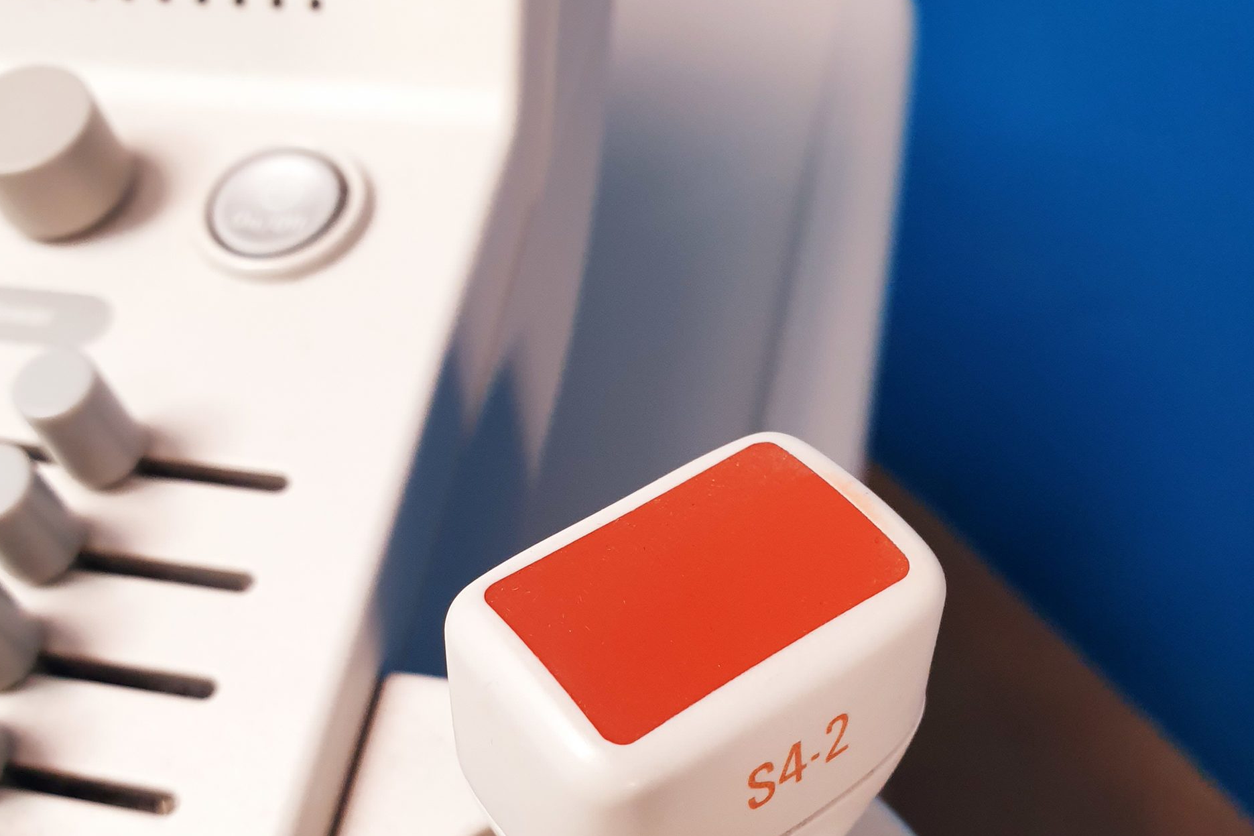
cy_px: 640
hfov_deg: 51.9
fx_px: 1289
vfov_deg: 35.1
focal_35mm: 37
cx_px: 616
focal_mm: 4.3
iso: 160
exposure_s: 1/50
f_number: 2.4
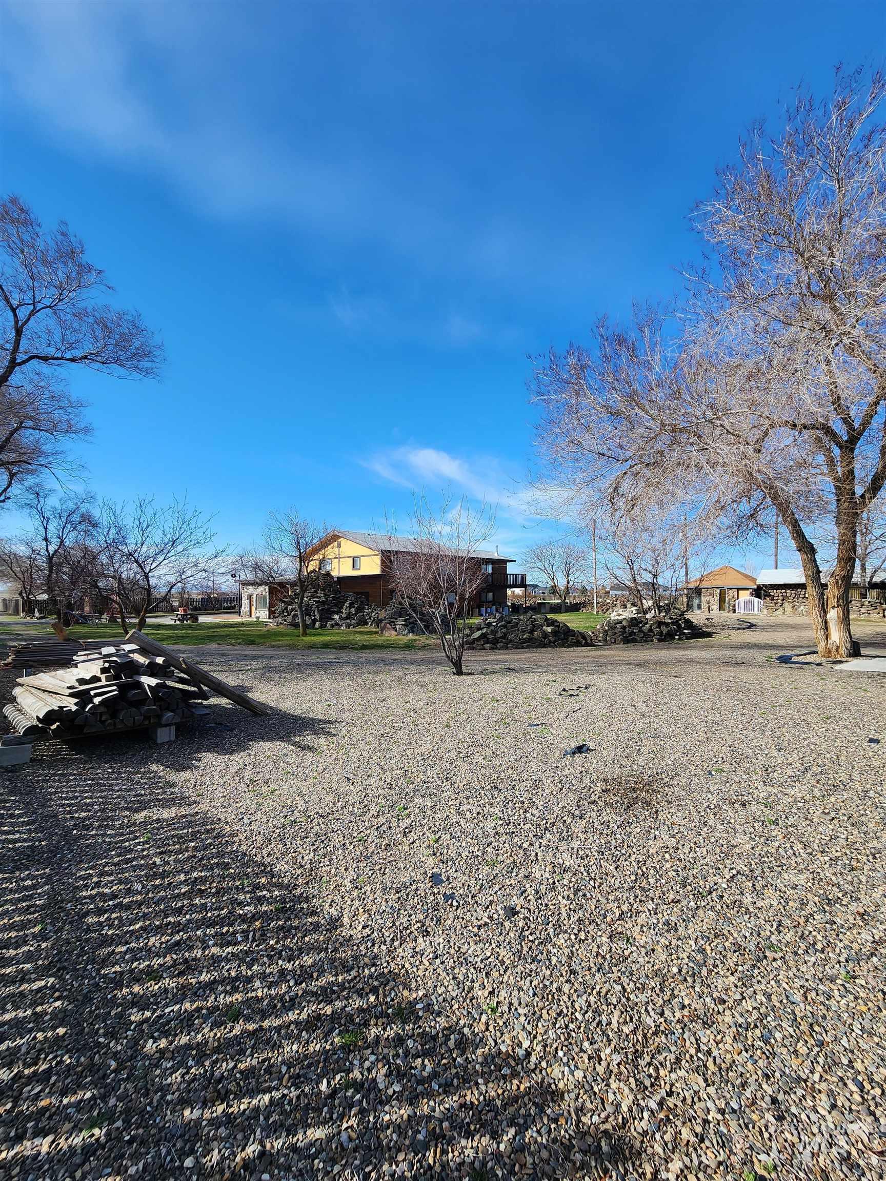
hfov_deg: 89.9
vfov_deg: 106.2
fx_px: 444
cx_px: 443
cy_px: 590
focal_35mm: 13
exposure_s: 1/1232
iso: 50
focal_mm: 2.2
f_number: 2.2
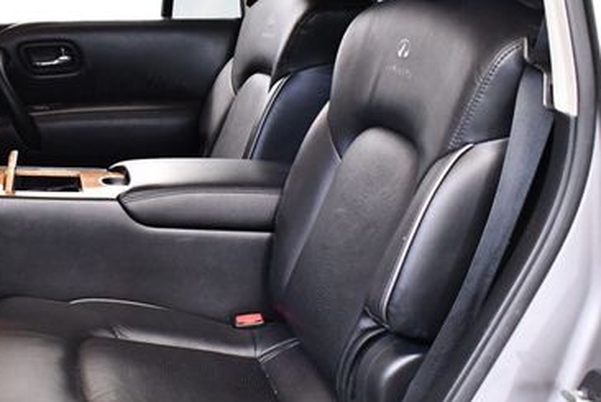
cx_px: 120
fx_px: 1053
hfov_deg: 31.1
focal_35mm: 63
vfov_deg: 21.6
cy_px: 190
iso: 3200
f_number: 3.5
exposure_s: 1/80
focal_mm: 18
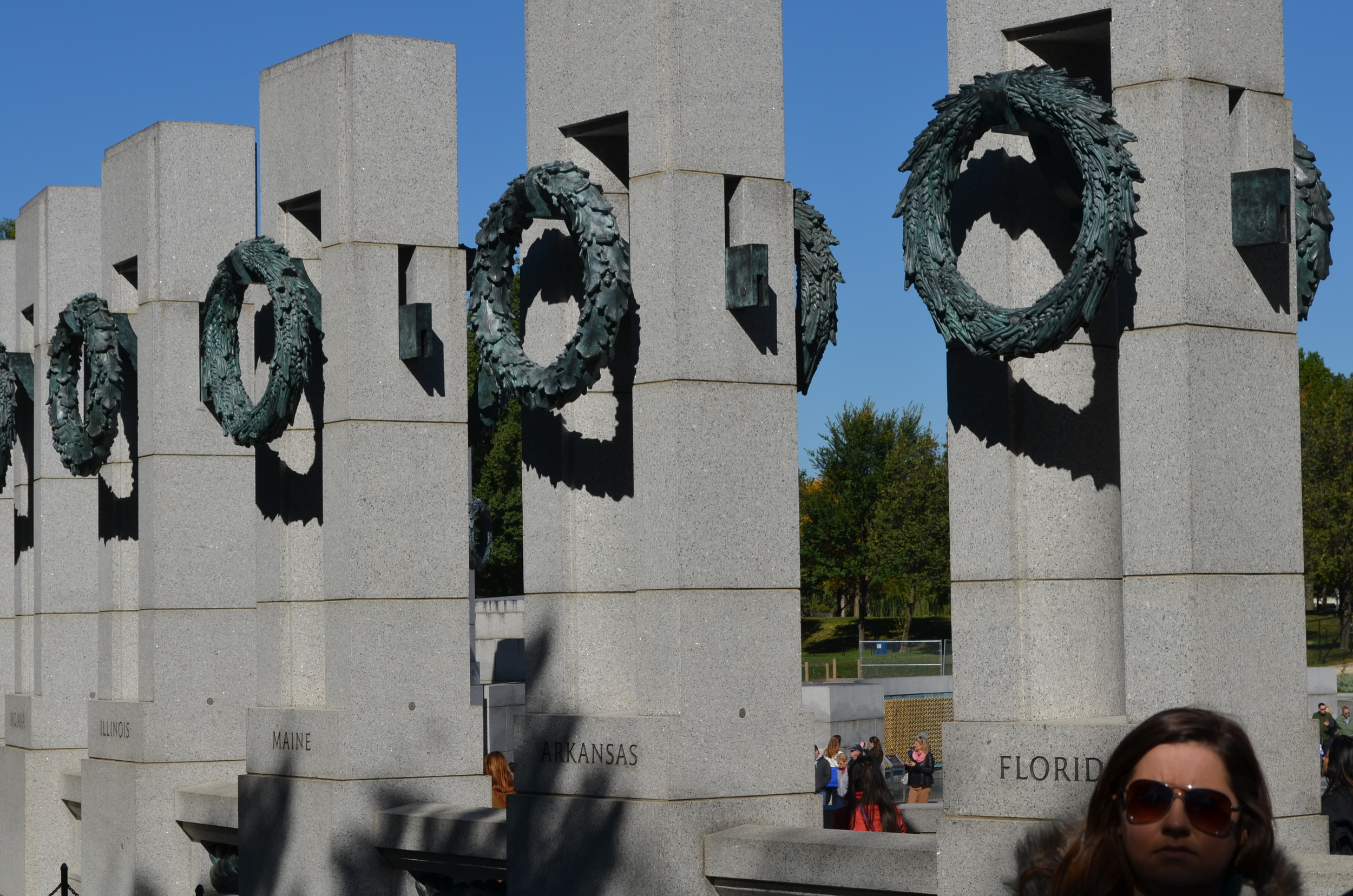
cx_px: 676
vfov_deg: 16.5
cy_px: 448
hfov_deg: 24.7
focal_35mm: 82
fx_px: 3094
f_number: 10
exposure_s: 1/400
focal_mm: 55
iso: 100
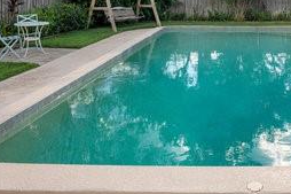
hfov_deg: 45.1
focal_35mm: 41
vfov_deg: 29.6
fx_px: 331
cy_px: -14
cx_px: 231
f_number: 8
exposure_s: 1/250
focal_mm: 16
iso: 100
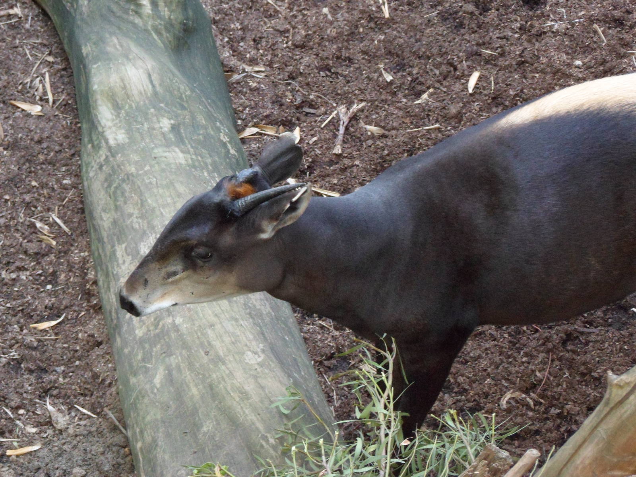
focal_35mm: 105
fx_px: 1929
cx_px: 318
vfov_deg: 14.1
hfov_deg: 18.7
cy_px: 238
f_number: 5.3
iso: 480
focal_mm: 17.7
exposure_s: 1/45
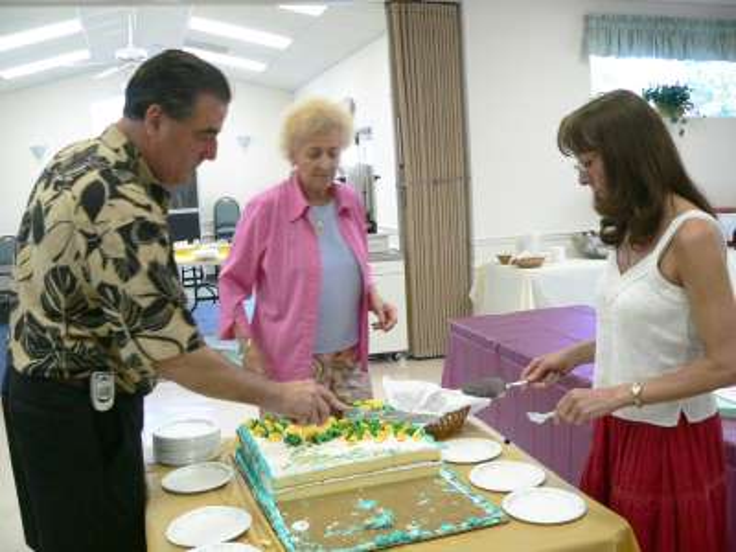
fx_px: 765
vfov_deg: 39.7
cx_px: 368
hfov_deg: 51.4
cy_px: 276
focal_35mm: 36
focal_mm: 6
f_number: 2.8
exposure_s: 1/40
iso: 200
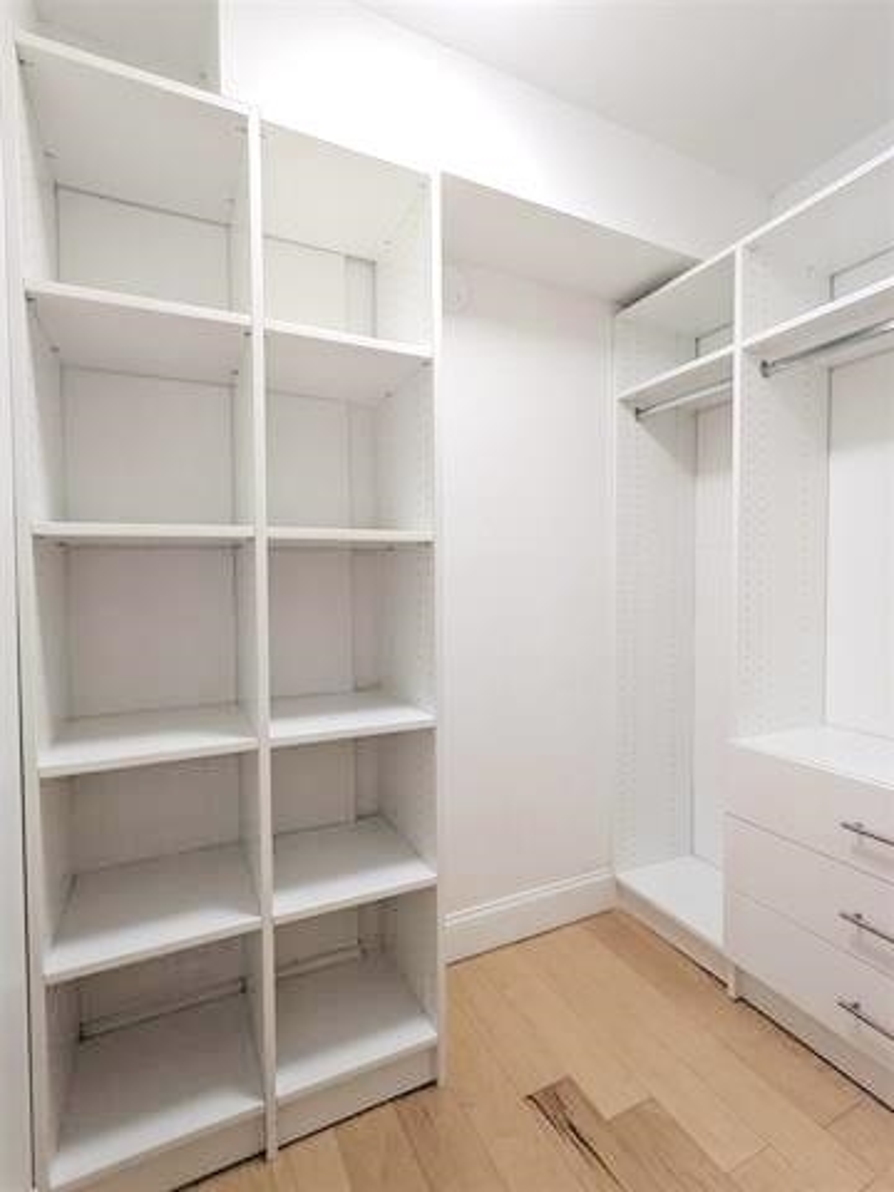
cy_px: 596
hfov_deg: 78.1
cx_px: 447
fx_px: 551
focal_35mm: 16
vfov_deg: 94.5
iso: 60
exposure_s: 1/60
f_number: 2.2
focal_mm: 2.22
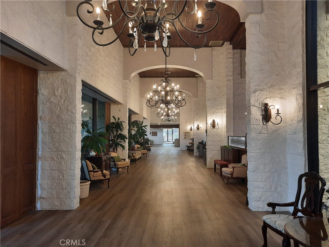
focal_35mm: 25
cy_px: 124
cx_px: 164
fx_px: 237
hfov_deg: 69.4
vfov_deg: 54.8
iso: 320
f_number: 2
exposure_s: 1/40
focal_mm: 4.6
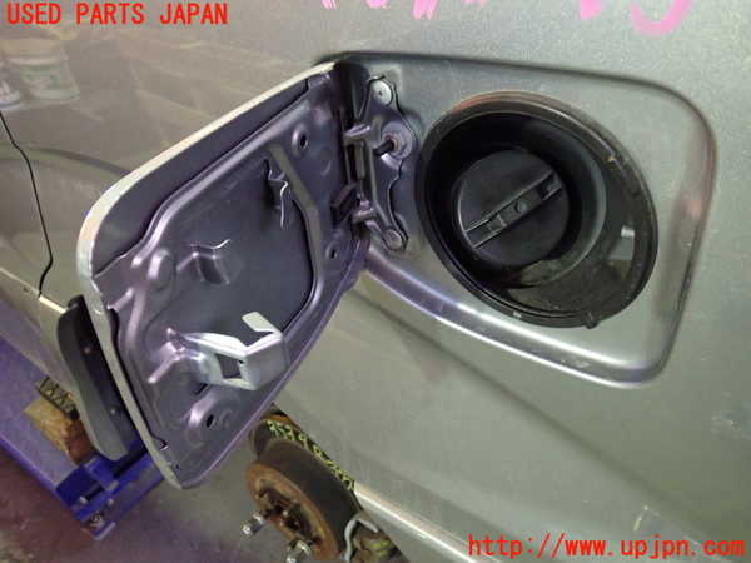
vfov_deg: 46.8
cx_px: 376
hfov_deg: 60.0
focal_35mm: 30
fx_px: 651
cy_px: 282
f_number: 2.3
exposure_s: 1/25
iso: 800
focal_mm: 5.4
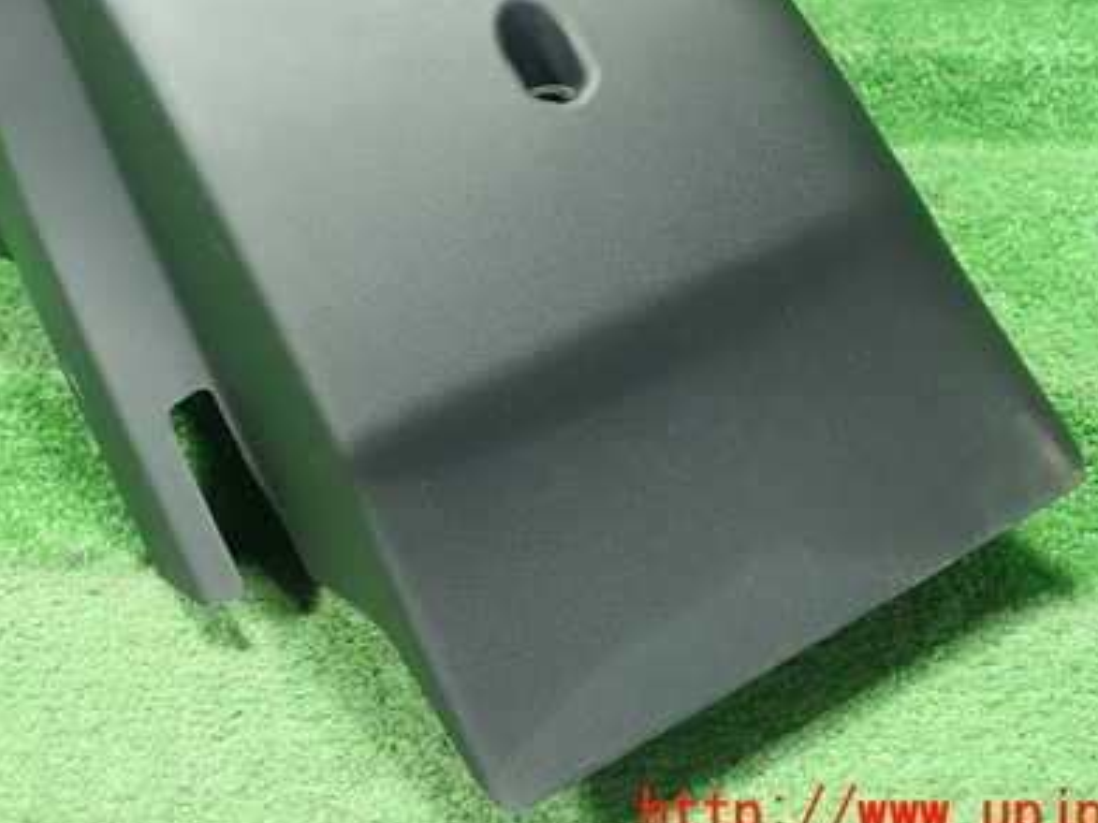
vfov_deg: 31.0
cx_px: 432
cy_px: 219
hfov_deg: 41.0
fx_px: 1459
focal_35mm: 46
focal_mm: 5.5
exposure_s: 1/80
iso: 800
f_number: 2.3
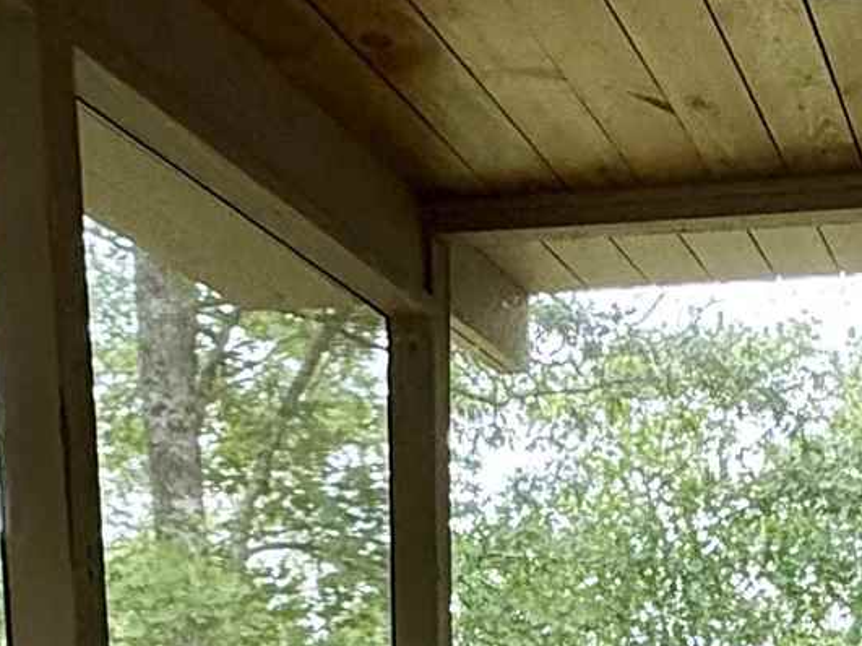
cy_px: 1286
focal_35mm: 81
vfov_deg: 14.9
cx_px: 864
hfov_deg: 23.1
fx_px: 2017
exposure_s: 1/99
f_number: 2.2
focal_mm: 2.22
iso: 125
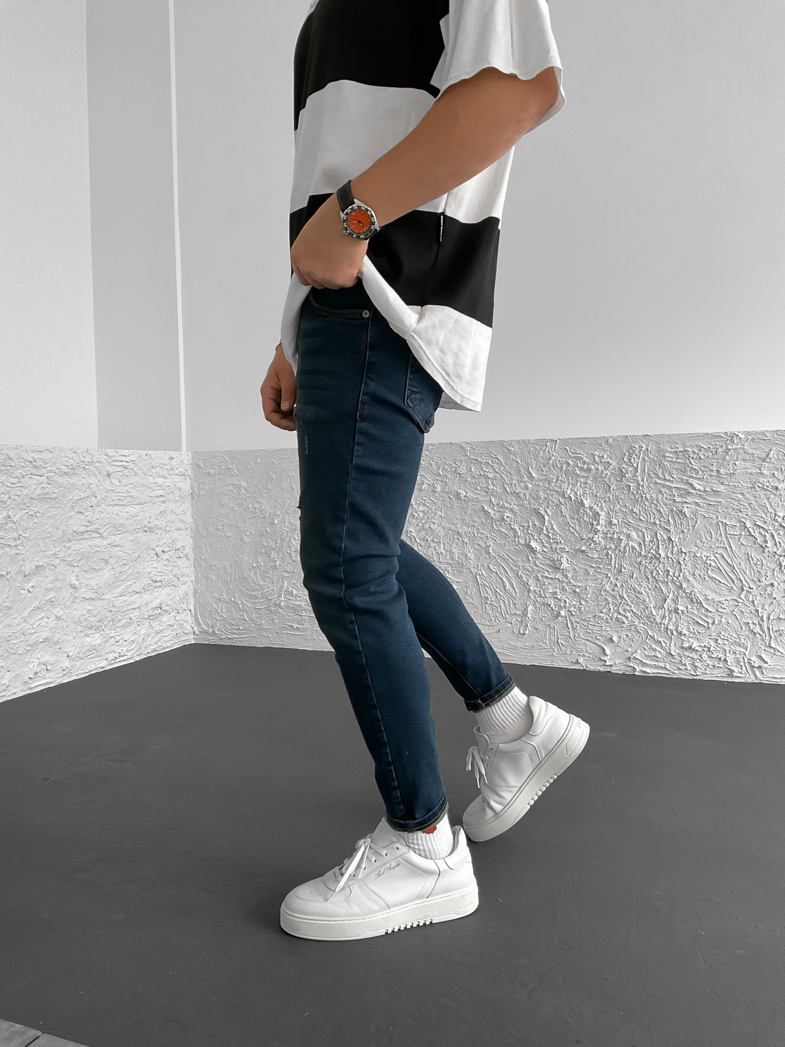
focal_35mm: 29
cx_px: 392
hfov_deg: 48.2
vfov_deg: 61.7
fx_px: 877
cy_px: 524
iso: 64
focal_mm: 3
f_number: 1.8
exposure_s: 1/100
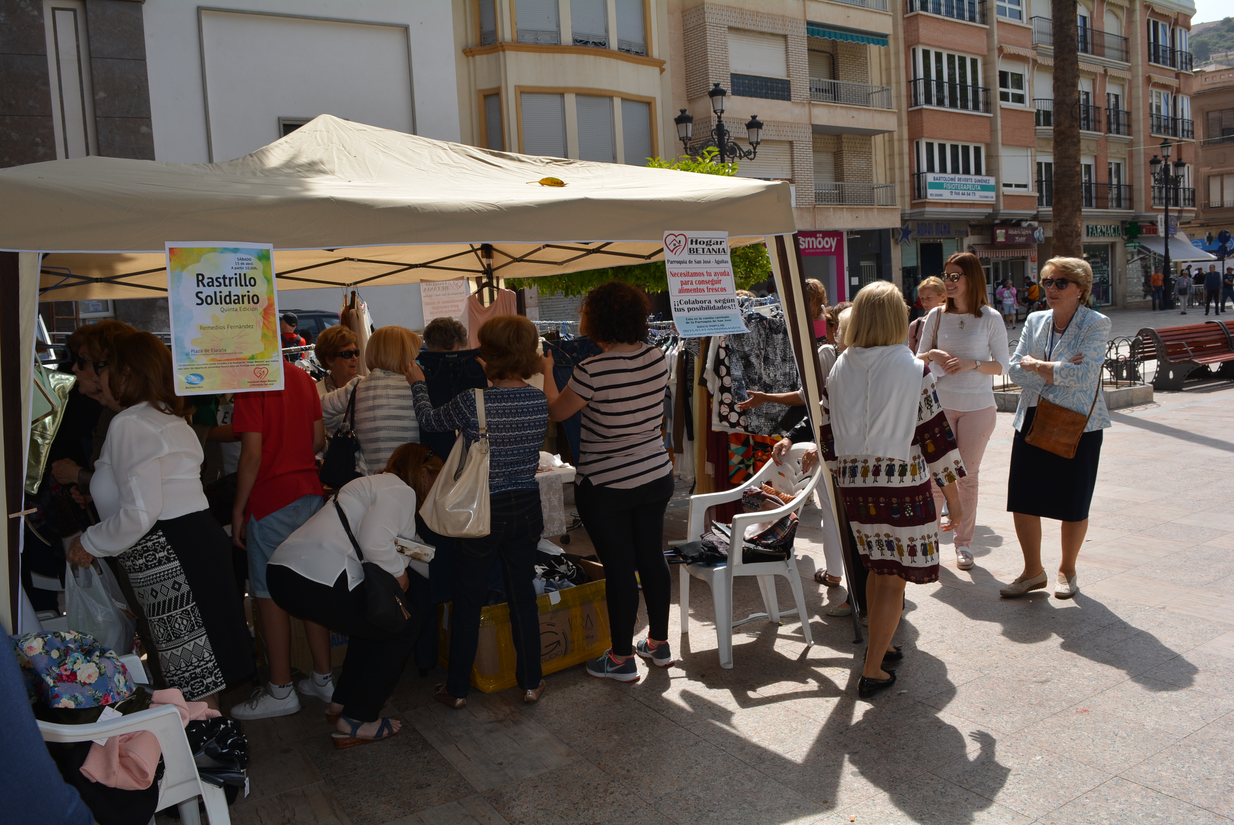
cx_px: 617
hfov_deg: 67.3
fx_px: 926
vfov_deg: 48.0
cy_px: 412
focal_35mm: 27
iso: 100
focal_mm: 18
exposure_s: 1/200
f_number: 9
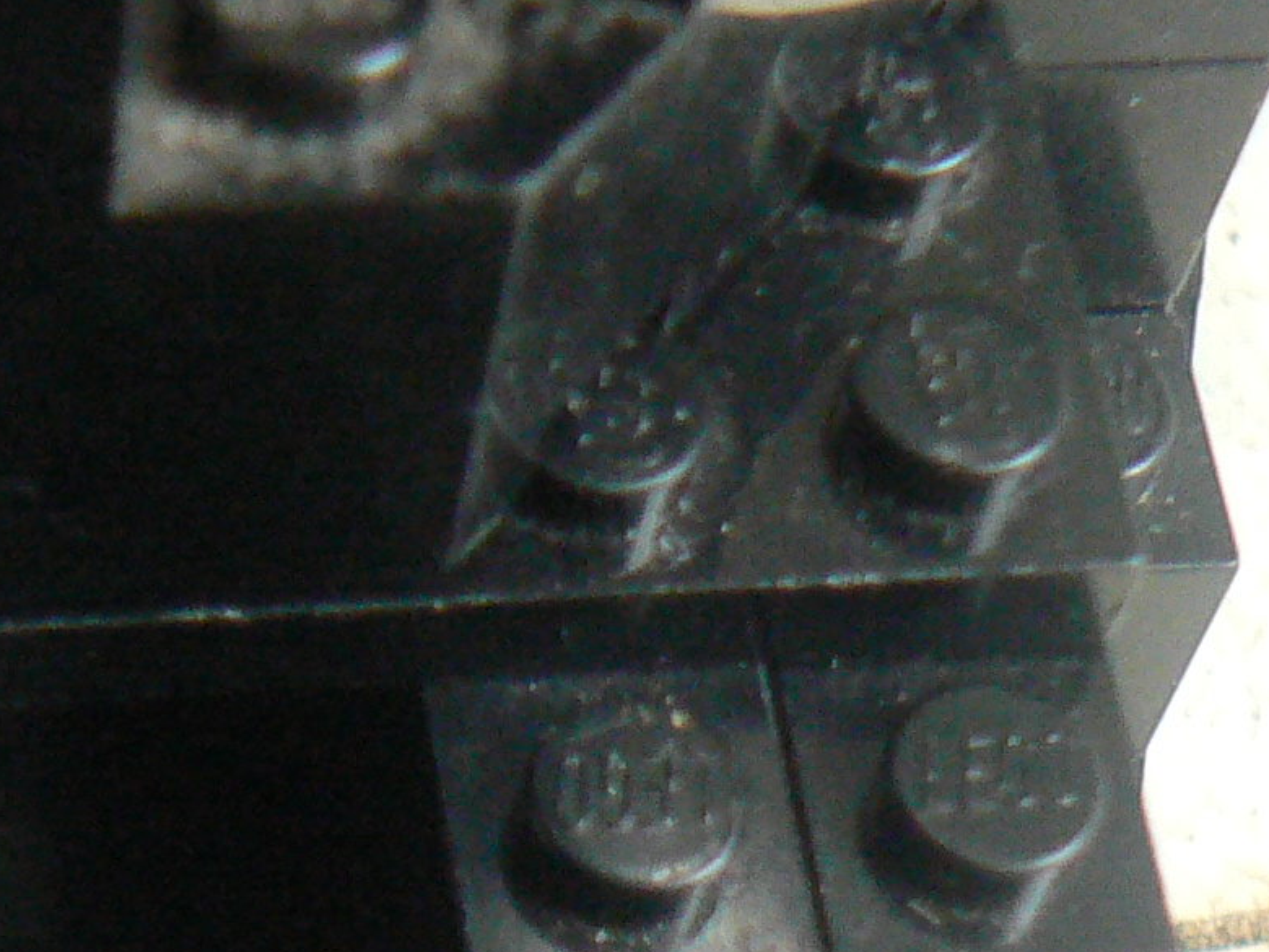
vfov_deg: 11.1
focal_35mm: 130
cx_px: -294
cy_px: 1313
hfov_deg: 14.6
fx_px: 4766
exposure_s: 1/20
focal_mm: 6
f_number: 2.8
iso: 200
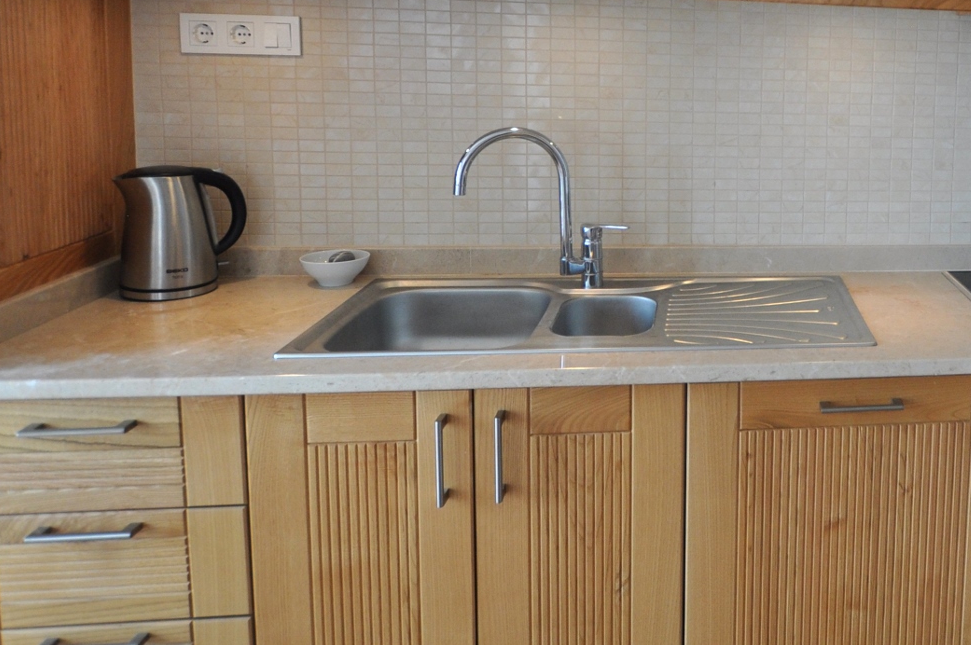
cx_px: 899
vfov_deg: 36.3
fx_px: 957
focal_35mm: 36
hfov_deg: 47.5
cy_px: 151
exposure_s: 1/60
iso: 450
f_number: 4
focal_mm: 11.5
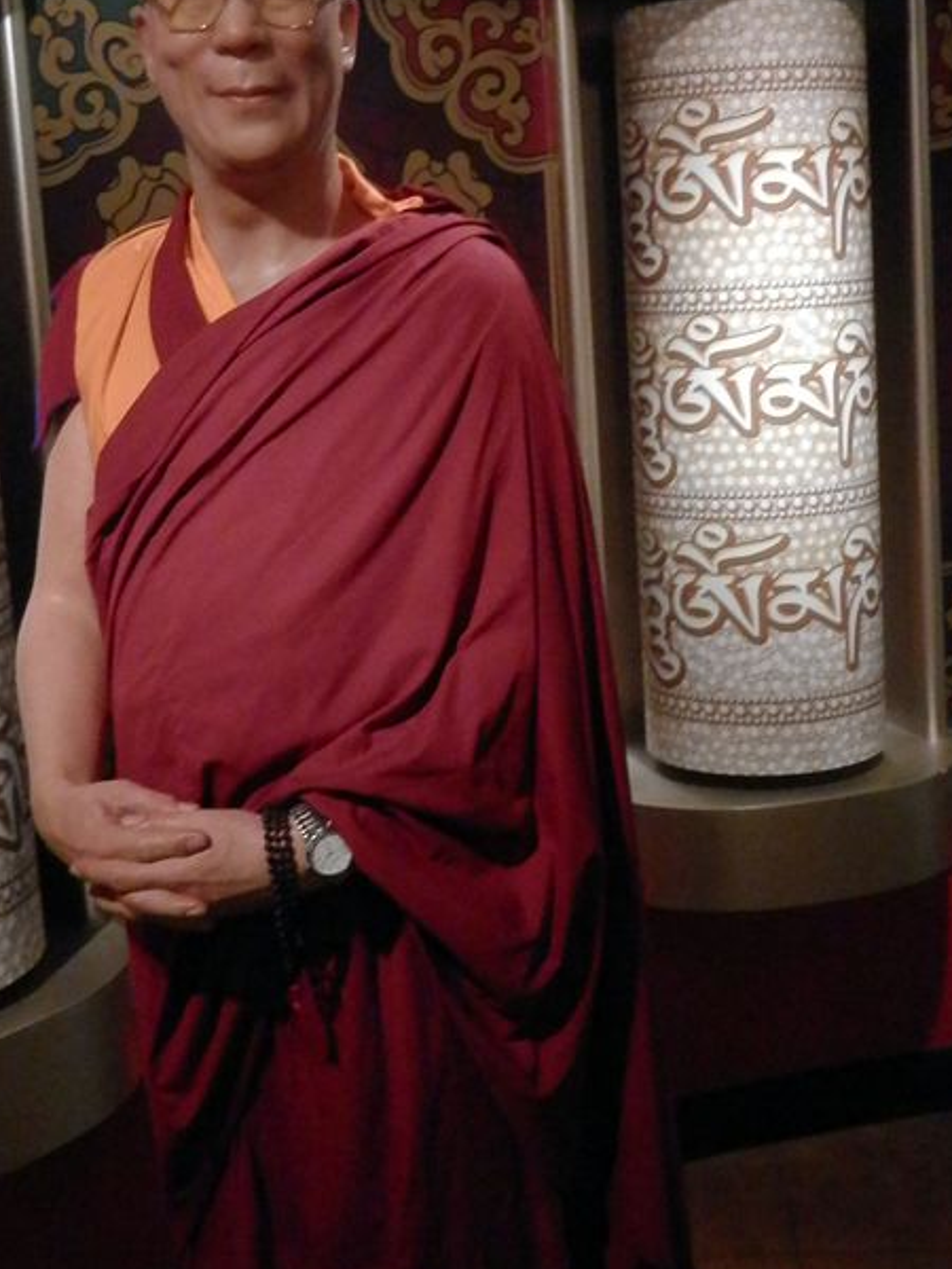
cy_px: 497
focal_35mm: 50
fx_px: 1833
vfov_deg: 38.0
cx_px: 512
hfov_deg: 29.1
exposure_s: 1/30
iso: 400
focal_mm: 4.5
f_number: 3
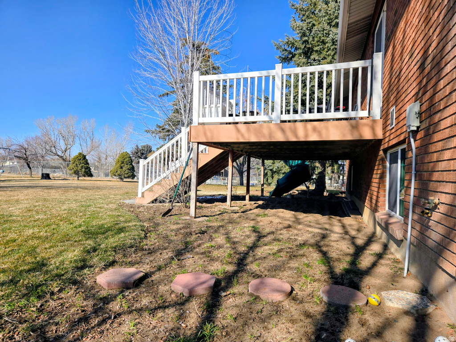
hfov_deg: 73.9
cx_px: 228
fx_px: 303
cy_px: 171
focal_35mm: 23
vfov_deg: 58.9
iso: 40
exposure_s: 1/2921
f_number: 1.8
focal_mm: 5.4
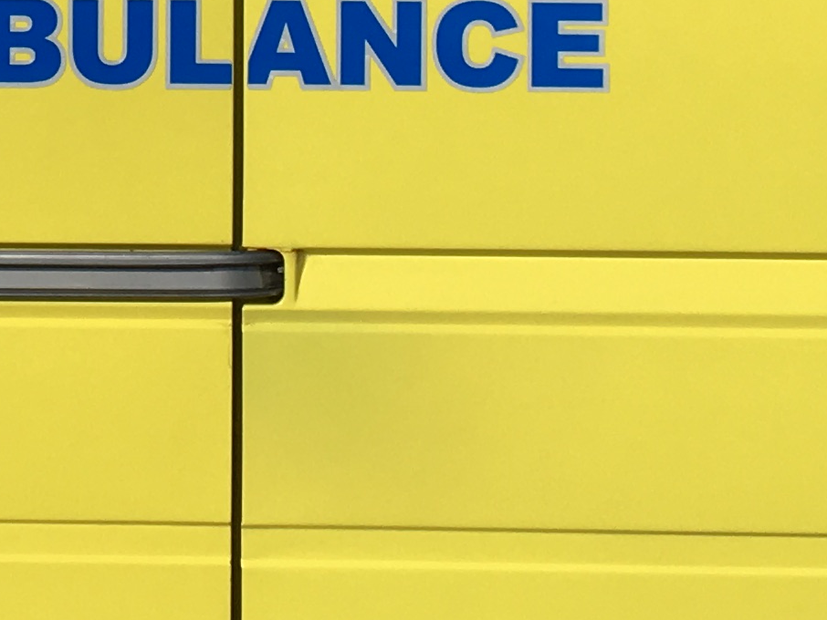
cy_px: -138
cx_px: -28
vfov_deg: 11.3
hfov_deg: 15.0
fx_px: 3083
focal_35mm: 129
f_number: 2.2
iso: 25
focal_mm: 4.15
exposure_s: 1/4808
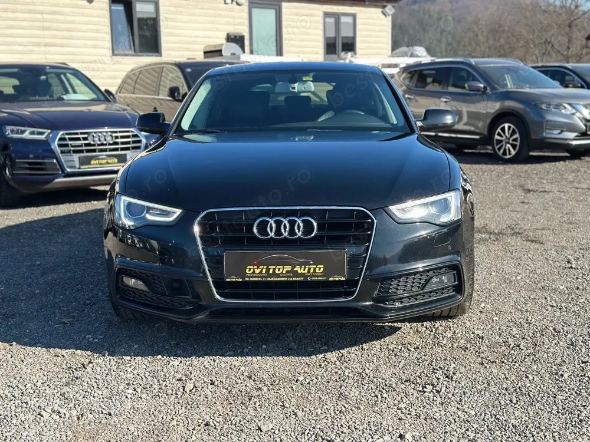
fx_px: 818
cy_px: 221
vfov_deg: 30.3
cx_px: 295
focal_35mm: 48
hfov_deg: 39.7
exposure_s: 1/2304
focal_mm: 6.86
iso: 100
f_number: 1.78
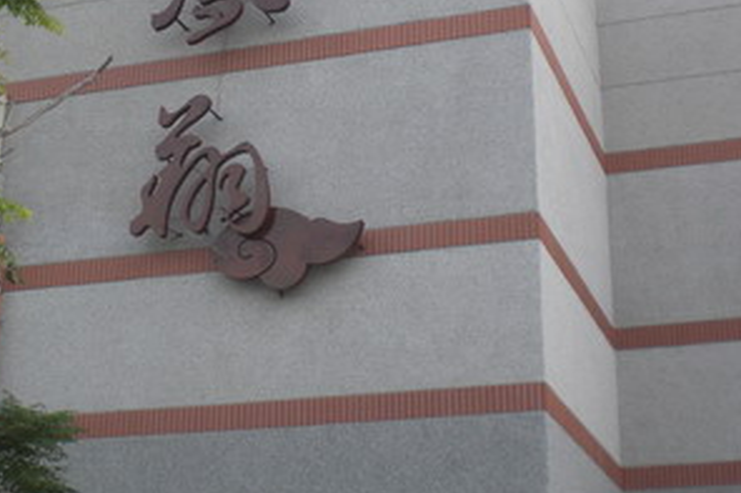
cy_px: 124
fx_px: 1461
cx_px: 310
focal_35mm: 71
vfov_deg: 19.0
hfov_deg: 28.4
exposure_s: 1/250
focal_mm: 6.3
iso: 64
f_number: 3.1
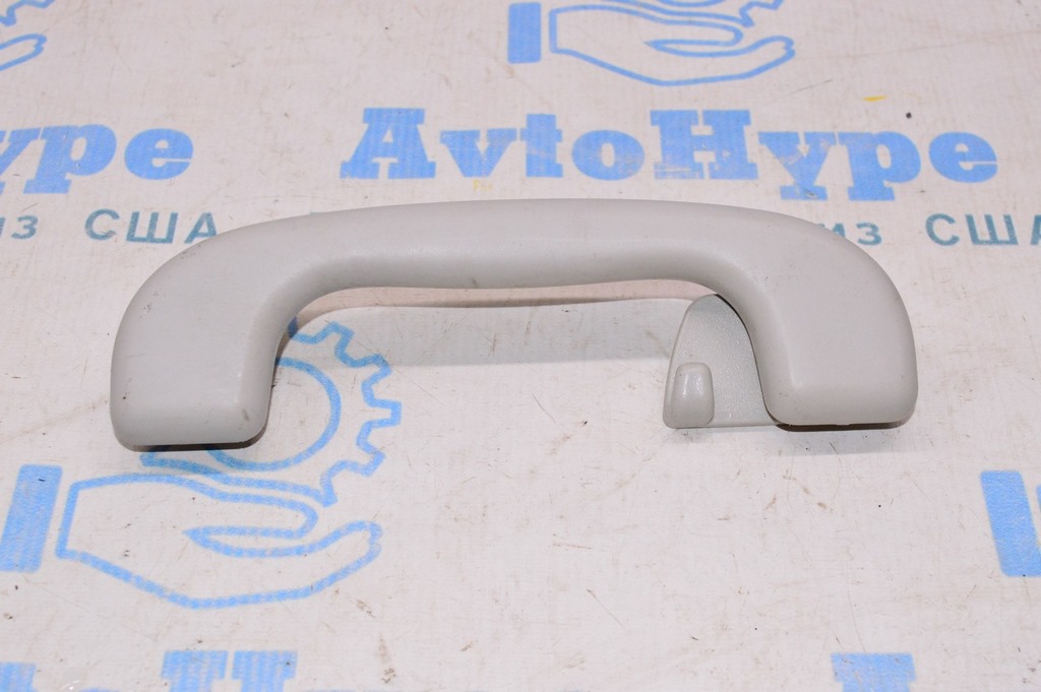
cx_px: 520
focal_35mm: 52
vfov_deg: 25.7
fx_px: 1517
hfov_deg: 37.9
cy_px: 346
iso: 1600
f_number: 8
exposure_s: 1/125
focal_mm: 35
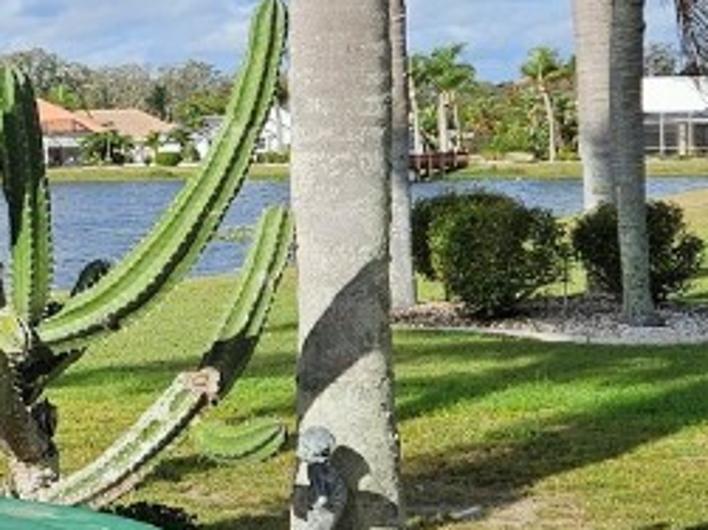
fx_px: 1922
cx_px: -195
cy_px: 130
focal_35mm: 94
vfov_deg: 15.6
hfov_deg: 19.4
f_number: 1.8
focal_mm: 5.4
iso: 25
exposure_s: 1/2180
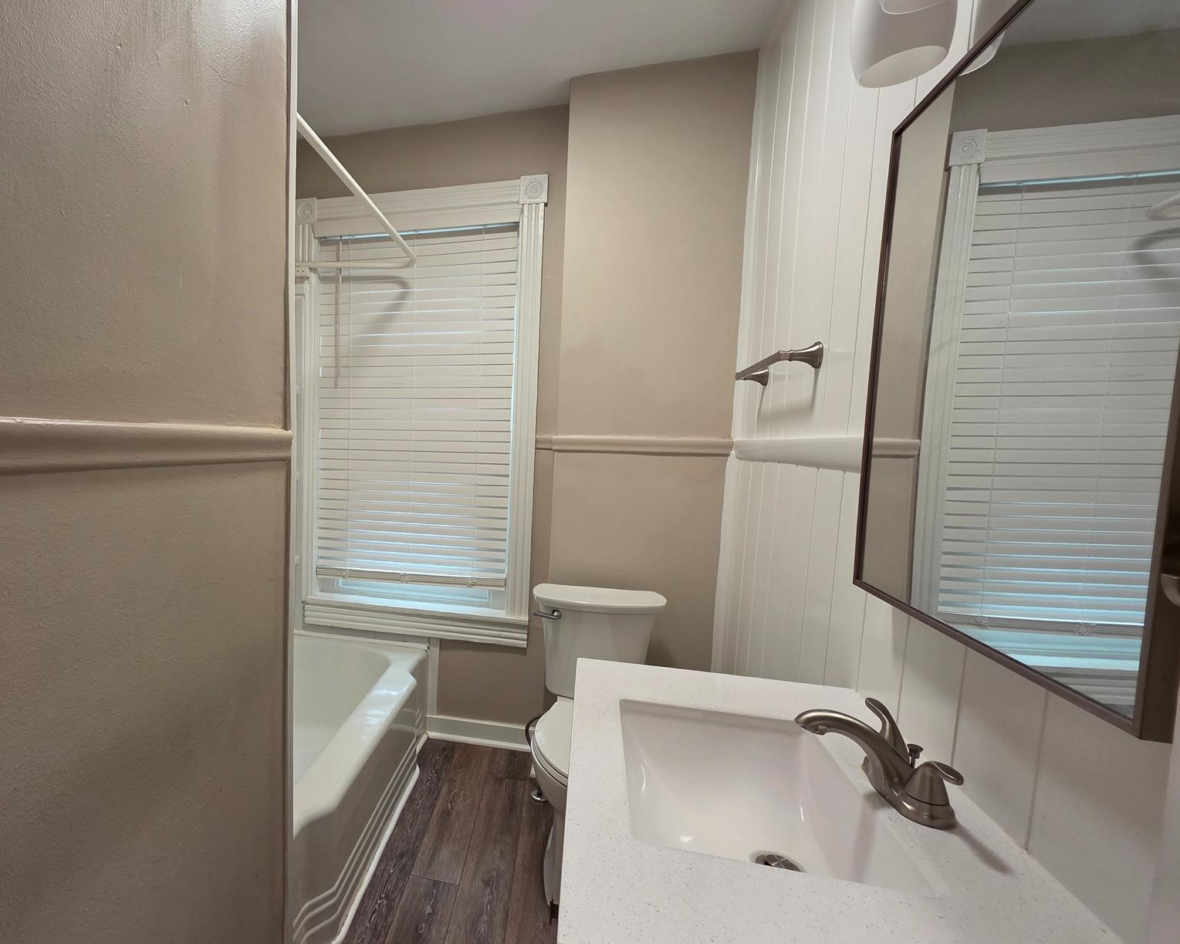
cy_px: 504
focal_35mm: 17
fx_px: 594
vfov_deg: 76.9
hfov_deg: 86.5
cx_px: 394
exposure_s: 1/60
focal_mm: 2.2
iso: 160
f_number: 1.9
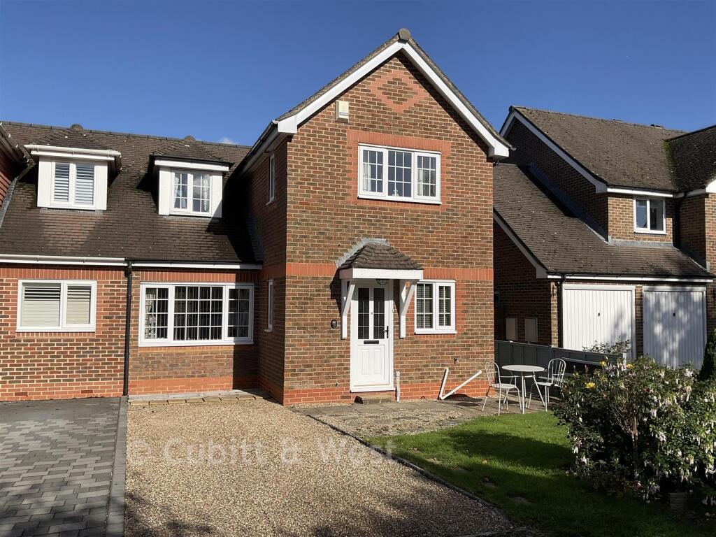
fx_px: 600
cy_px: 268
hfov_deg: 61.7
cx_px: 358
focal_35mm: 29
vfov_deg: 48.2
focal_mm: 3
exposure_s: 1/3322
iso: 16
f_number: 1.8
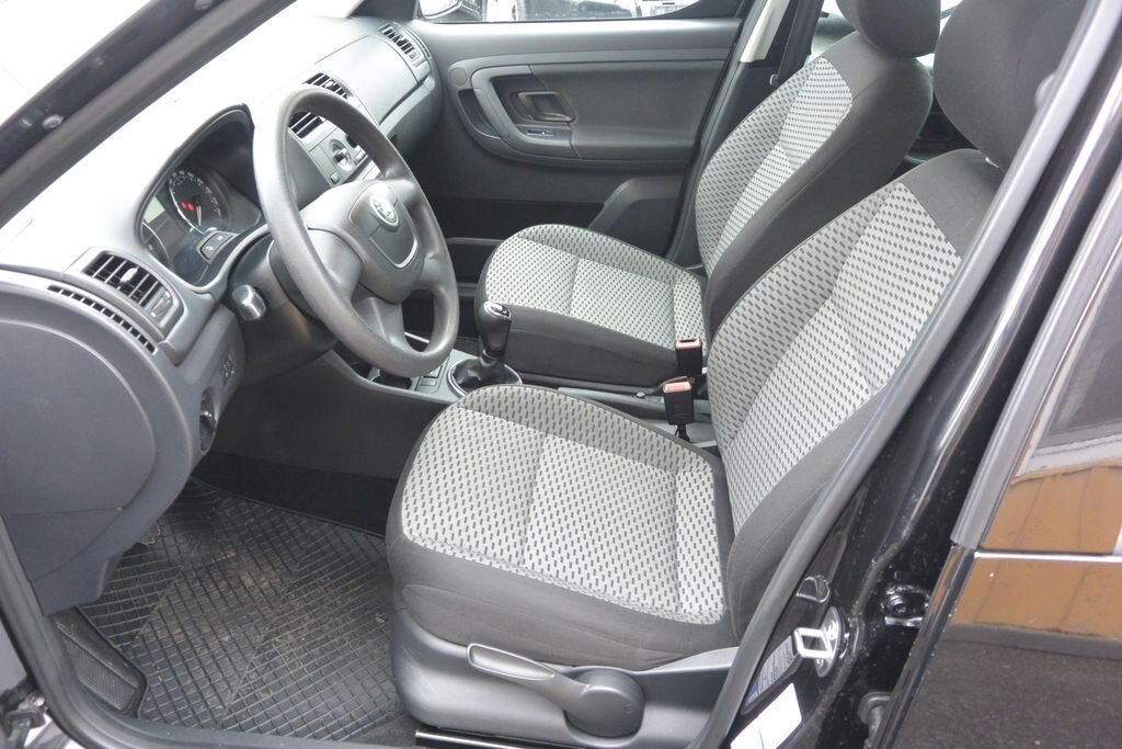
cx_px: 561
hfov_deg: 67.4
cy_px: 374
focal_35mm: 27
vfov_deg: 47.9
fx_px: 842
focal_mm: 10
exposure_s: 1/60
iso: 800
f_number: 3.5
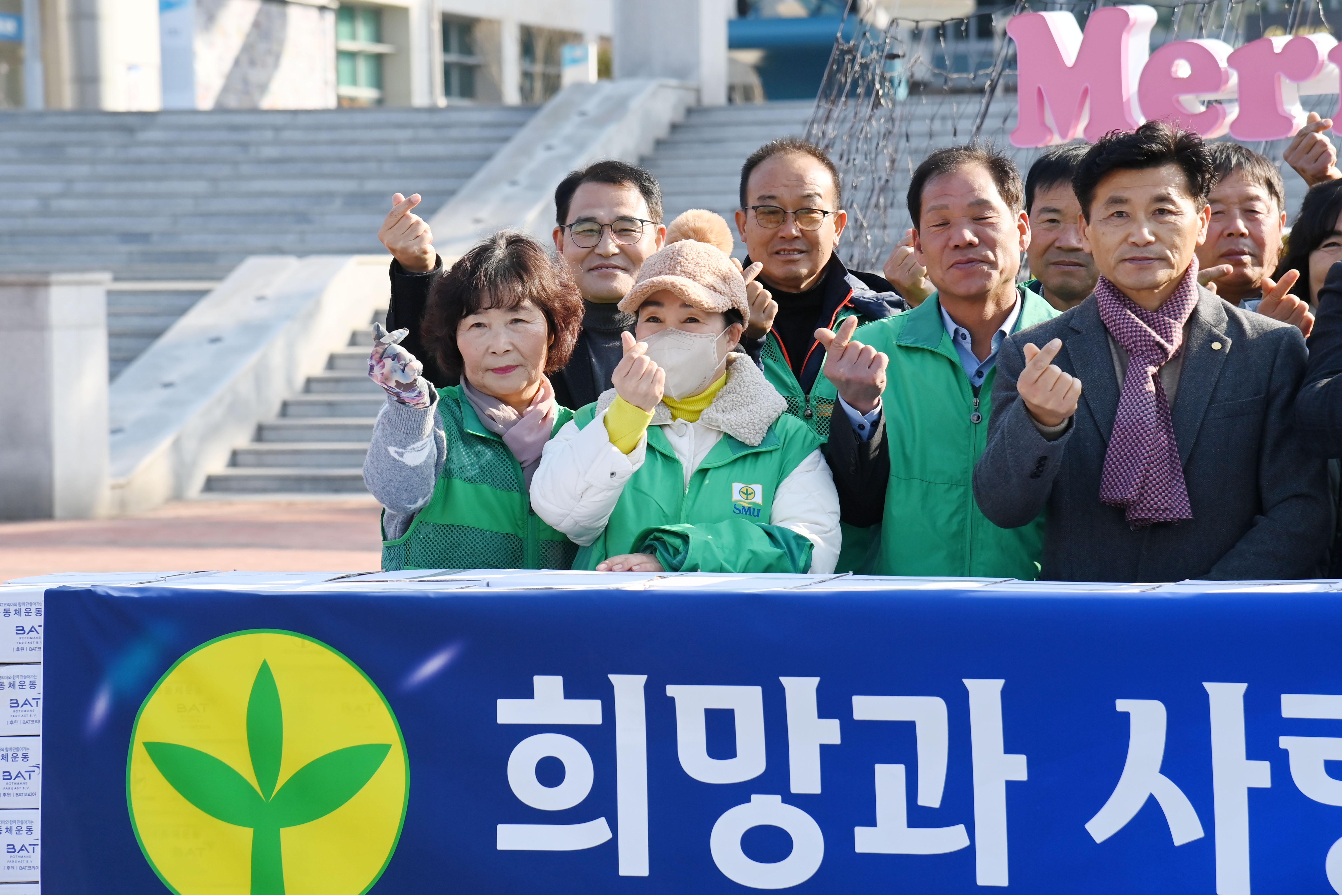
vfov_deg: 11.4
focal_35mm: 120
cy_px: 448
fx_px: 4473
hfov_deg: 17.1
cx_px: 671
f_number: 7.1
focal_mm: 120
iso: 400
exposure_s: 1/640
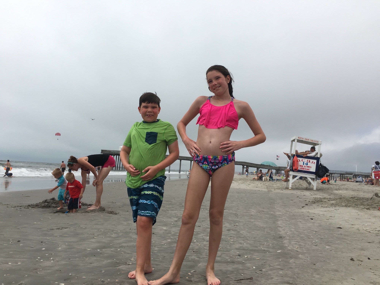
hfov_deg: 61.7
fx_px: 318
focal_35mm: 29
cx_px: 190
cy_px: 142
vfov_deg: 48.2
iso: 25
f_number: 2.2
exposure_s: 1/2653
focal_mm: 4.15
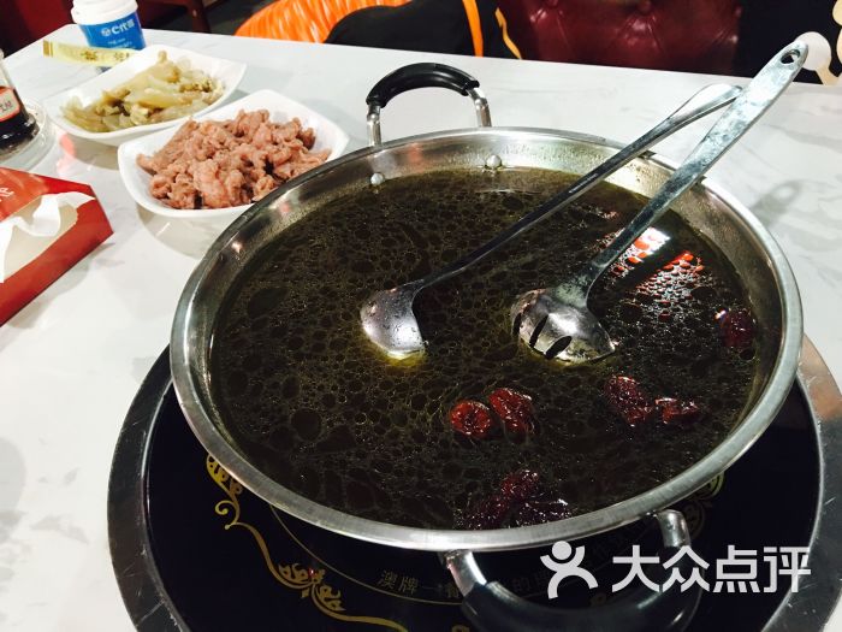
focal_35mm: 29
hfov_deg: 61.7
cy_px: 316
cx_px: 421
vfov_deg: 48.2
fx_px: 705
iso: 125
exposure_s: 1/8
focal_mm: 4.15
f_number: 2.2
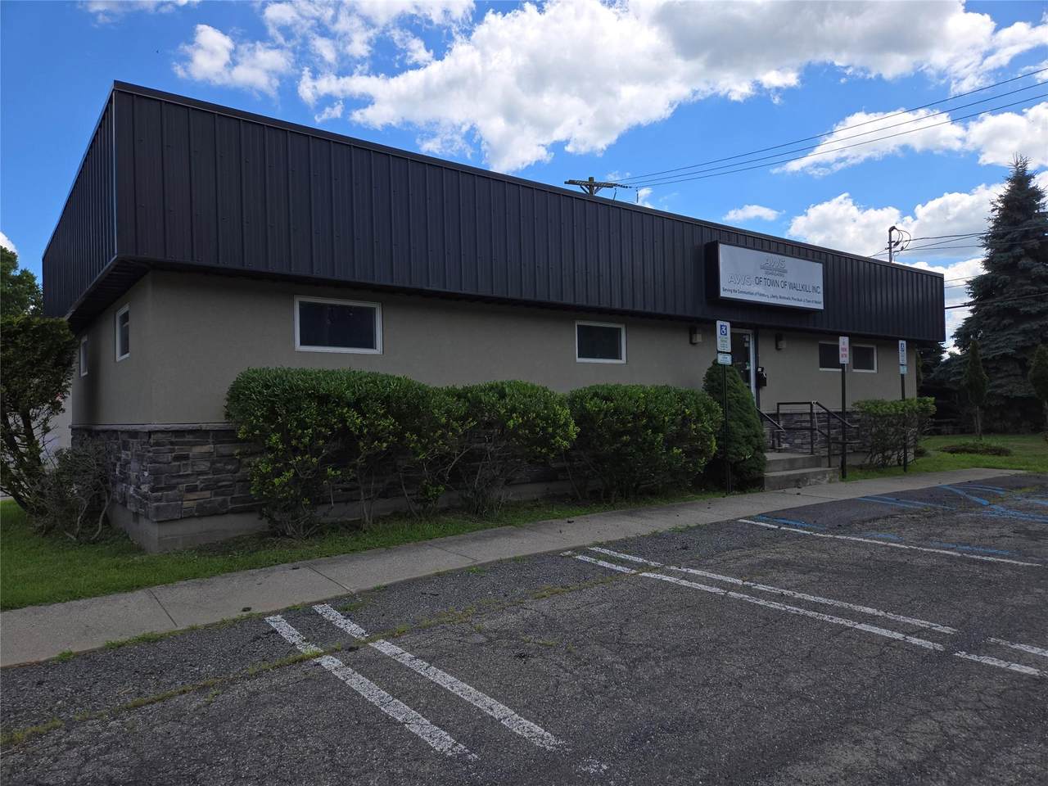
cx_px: 524
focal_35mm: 23
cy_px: 393
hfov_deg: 73.9
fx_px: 696
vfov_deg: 58.9
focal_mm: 5.4
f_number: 1.8
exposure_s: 1/1509
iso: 25
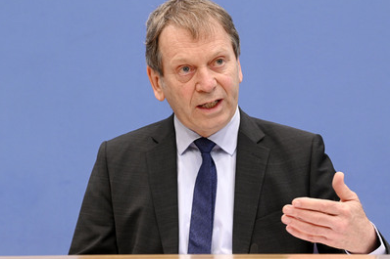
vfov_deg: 12.3
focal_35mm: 111
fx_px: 1202
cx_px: 203
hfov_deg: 18.4
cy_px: 119
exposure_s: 1/320
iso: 3200
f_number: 6.3
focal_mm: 98
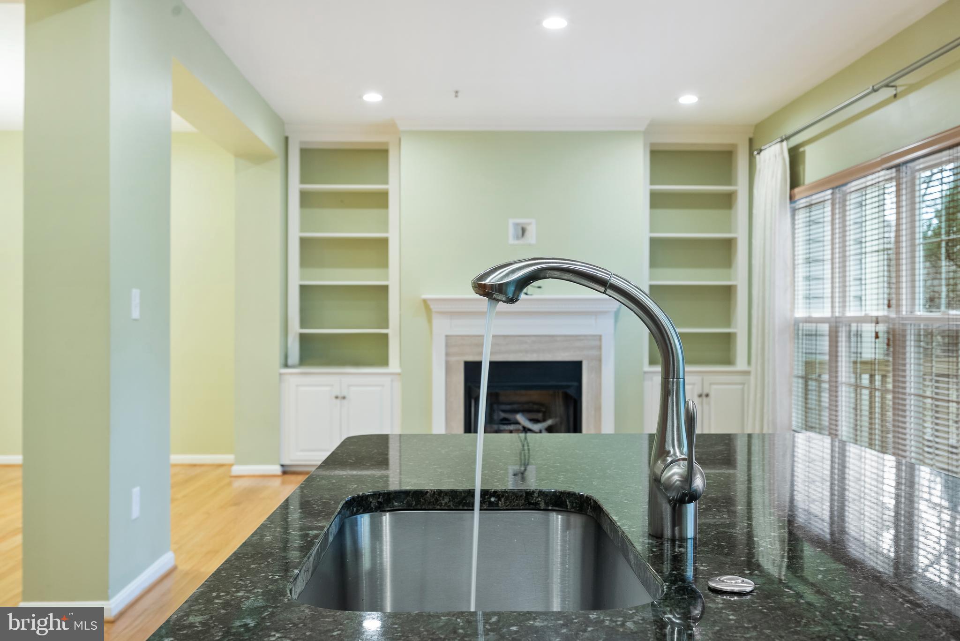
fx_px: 934
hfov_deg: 54.4
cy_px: 320
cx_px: 480
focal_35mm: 35
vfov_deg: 37.9
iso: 320
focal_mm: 35
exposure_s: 1/2
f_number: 8
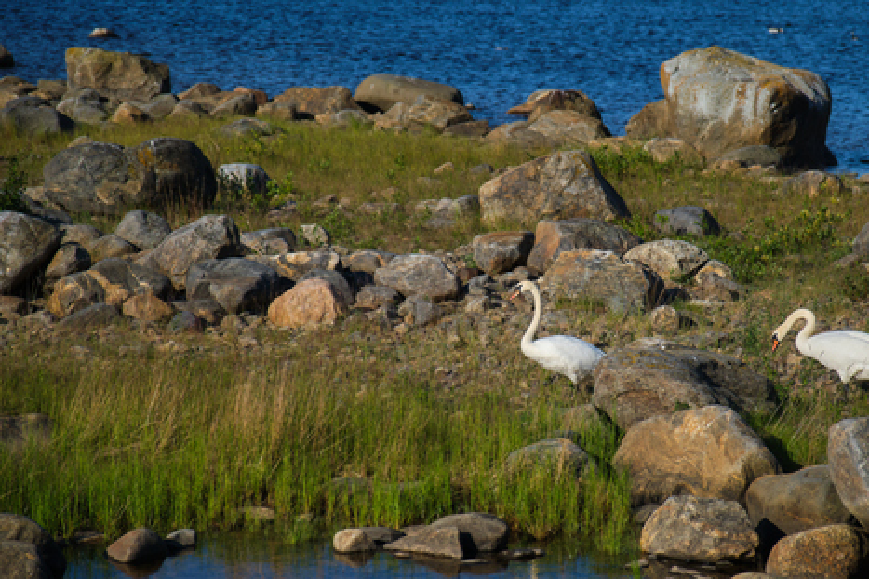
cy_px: 317
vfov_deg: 9.5
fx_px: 3475
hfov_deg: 14.2
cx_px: 538
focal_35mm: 144
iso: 160
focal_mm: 70
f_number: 2.8
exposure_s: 1/4000
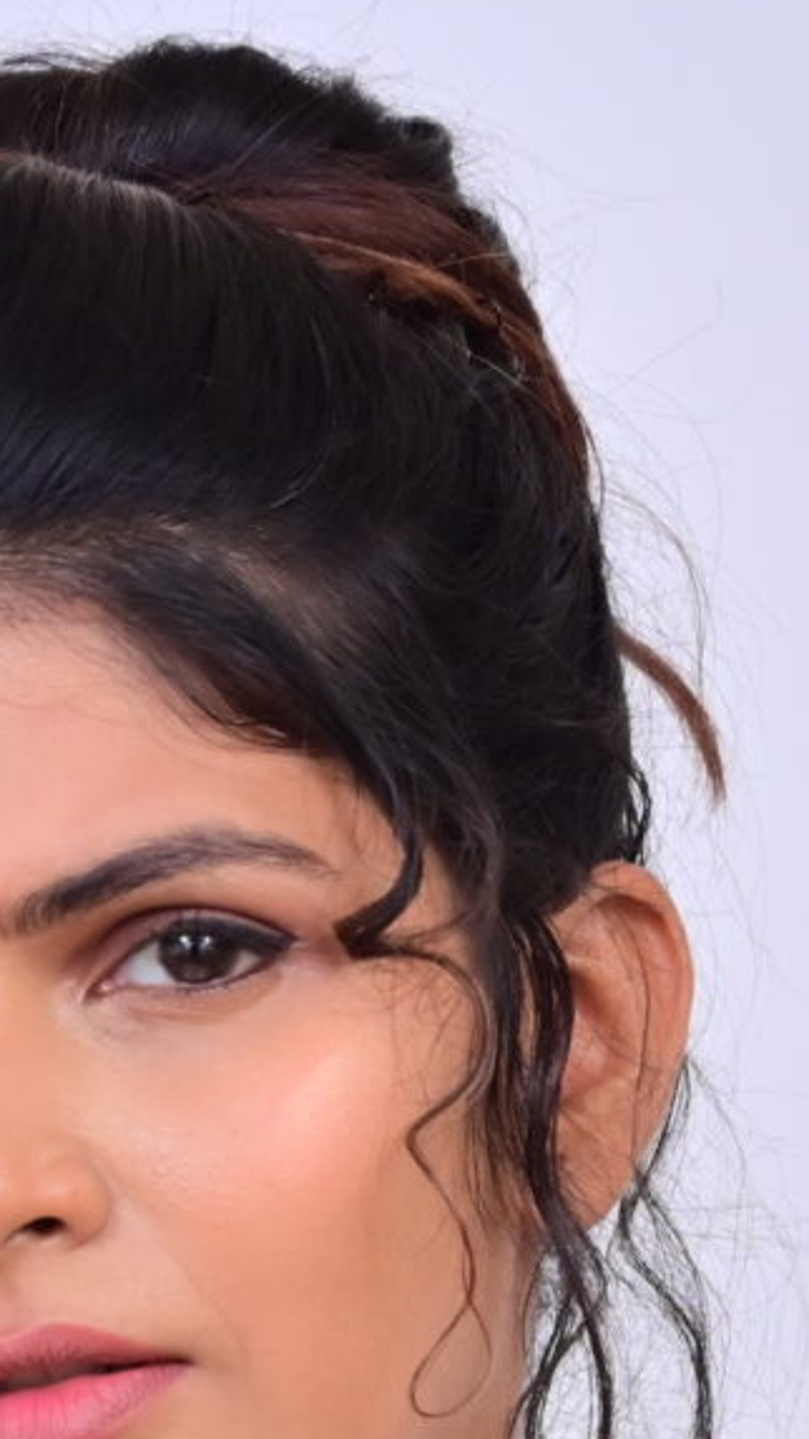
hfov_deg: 4.0
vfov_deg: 7.0
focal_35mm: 304
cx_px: 209
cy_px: 1983
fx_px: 11602
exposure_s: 1/125
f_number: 4.5
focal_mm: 65
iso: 200
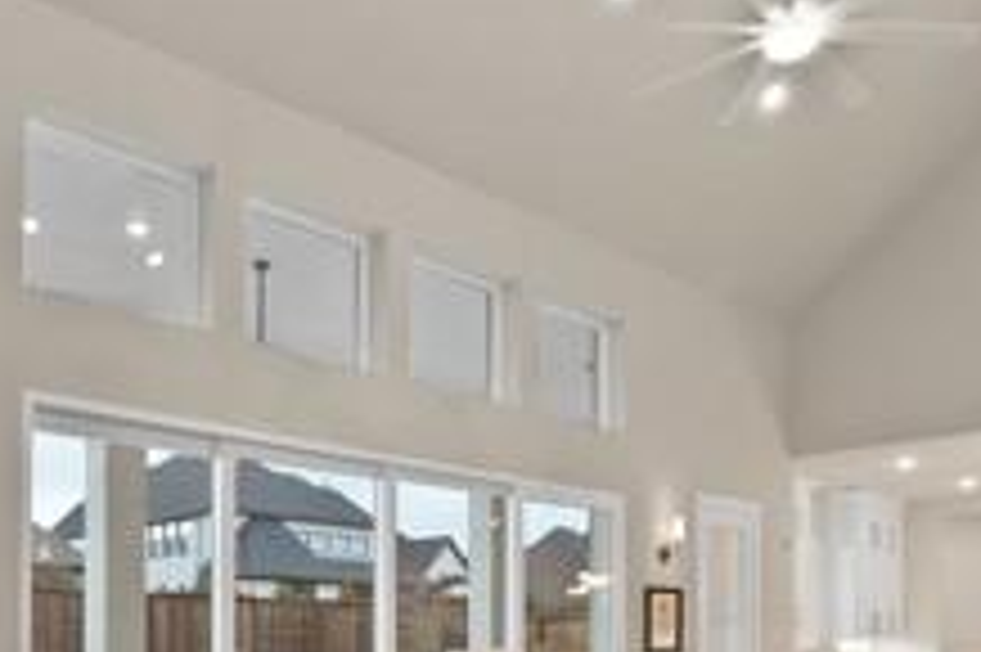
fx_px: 899
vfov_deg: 36.5
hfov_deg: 56.8
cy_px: 630
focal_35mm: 33
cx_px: 396
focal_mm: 12
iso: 640
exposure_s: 1/5
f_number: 9
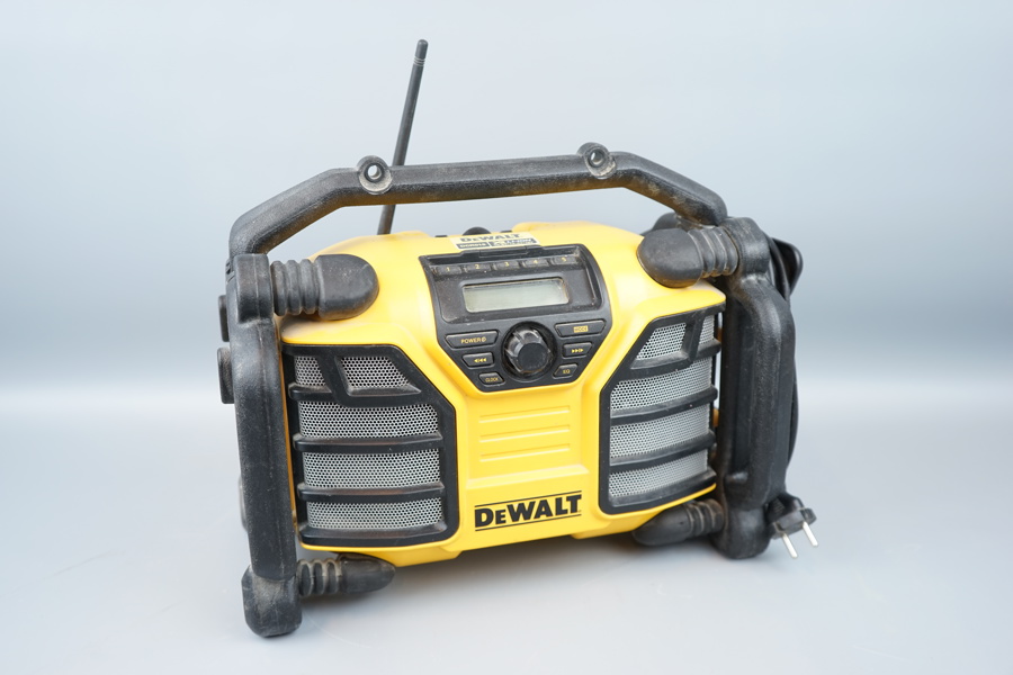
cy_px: 338
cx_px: 506
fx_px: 929
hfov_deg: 57.2
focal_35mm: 33
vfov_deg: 40.0
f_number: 4
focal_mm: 33
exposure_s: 1/60
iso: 200
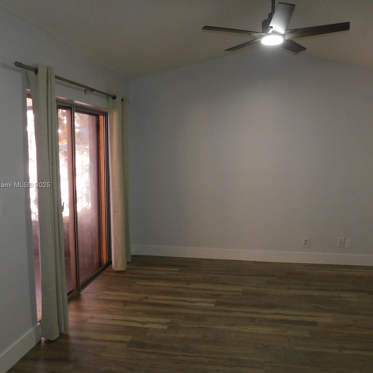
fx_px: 341
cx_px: 204
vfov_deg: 57.3
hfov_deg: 57.2
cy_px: 186
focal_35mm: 28
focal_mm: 4
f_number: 3
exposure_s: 1/30
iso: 200
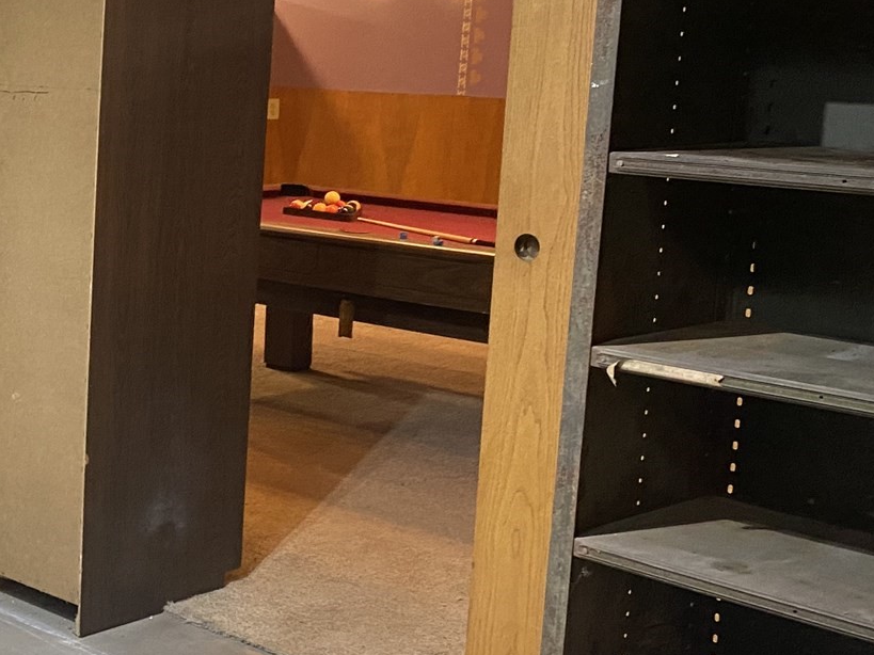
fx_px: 1641
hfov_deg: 26.4
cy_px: 285
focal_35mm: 65
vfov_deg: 22.6
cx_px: -189
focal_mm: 4.25
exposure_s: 1/60
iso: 200
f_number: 1.8
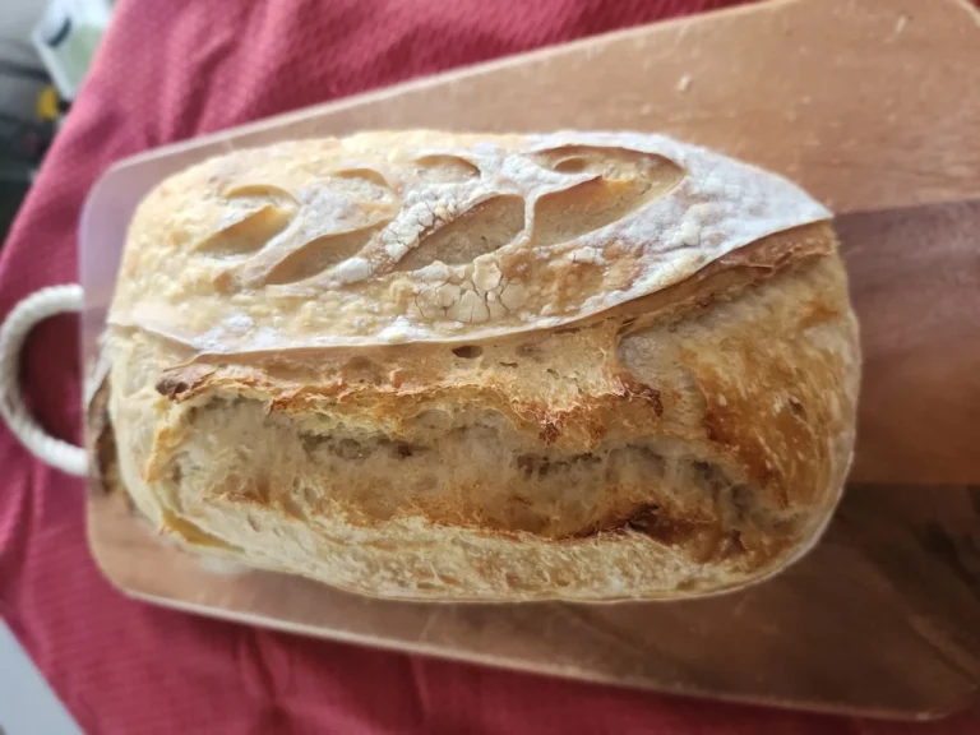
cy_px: 368
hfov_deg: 73.9
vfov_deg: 58.9
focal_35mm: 23
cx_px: 490
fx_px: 651
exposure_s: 1/60
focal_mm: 5.54
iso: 320
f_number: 1.8
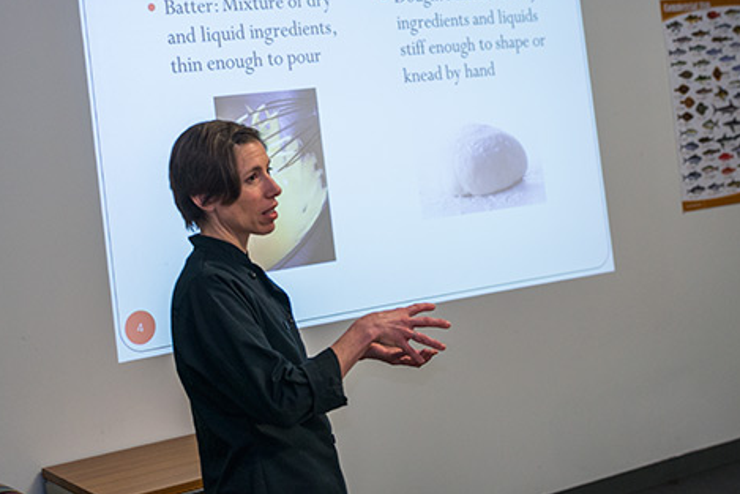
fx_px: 966
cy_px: 222
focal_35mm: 47
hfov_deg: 41.9
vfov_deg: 28.7
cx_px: 387
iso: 800
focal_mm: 38
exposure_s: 1/180
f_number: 4
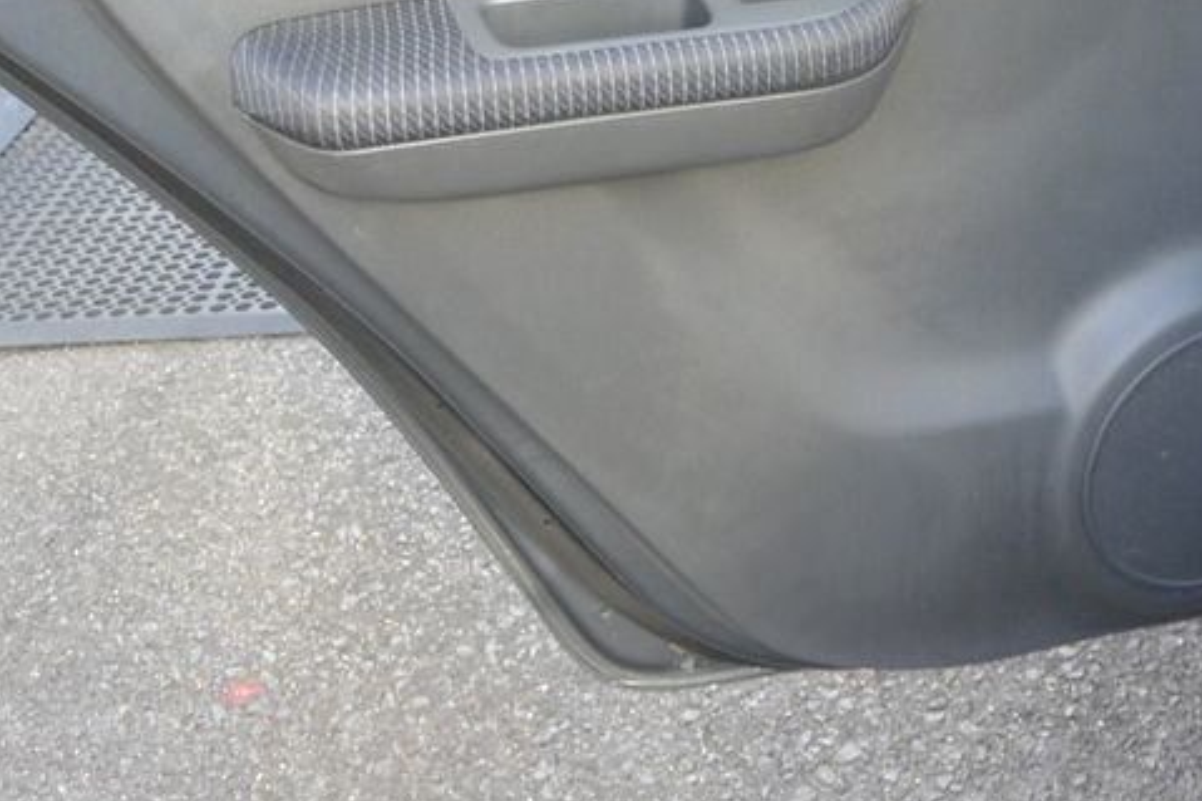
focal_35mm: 62
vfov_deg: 21.4
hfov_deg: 32.3
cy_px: 64
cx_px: 720
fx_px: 2069
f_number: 3.5
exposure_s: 1/125
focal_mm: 11
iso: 280
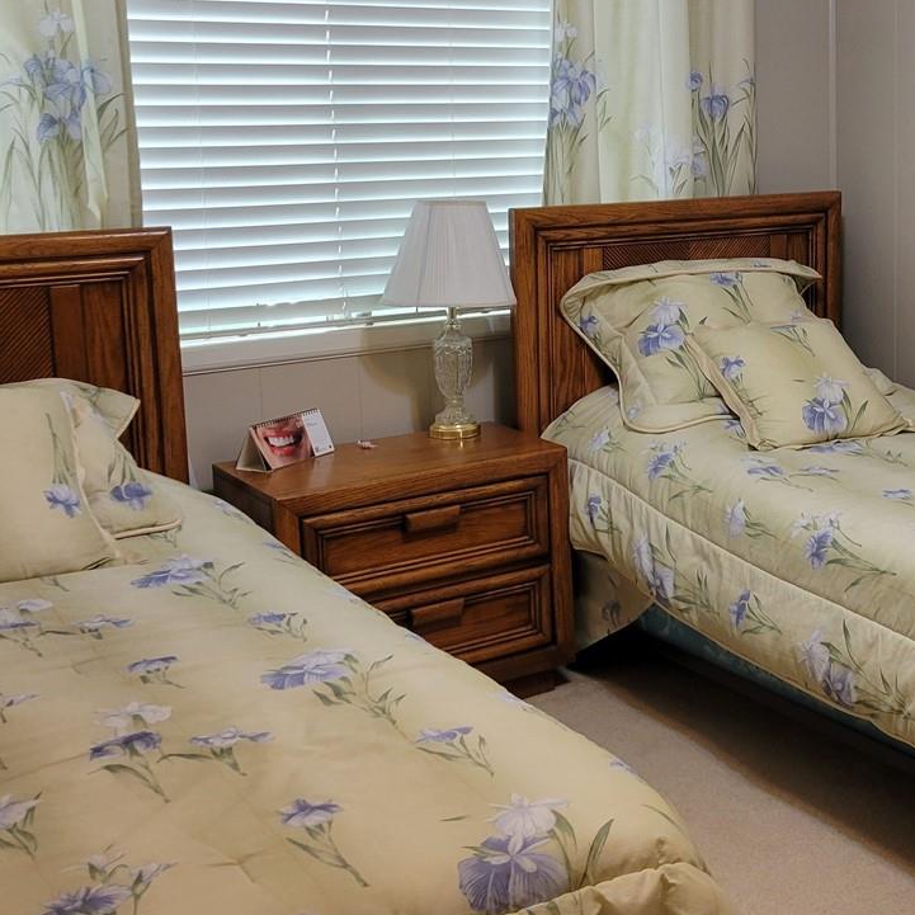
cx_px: 791
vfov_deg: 33.2
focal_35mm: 51
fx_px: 1525
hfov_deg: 32.1
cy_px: 326
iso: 200
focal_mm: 5.4
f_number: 1.8
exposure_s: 1/60
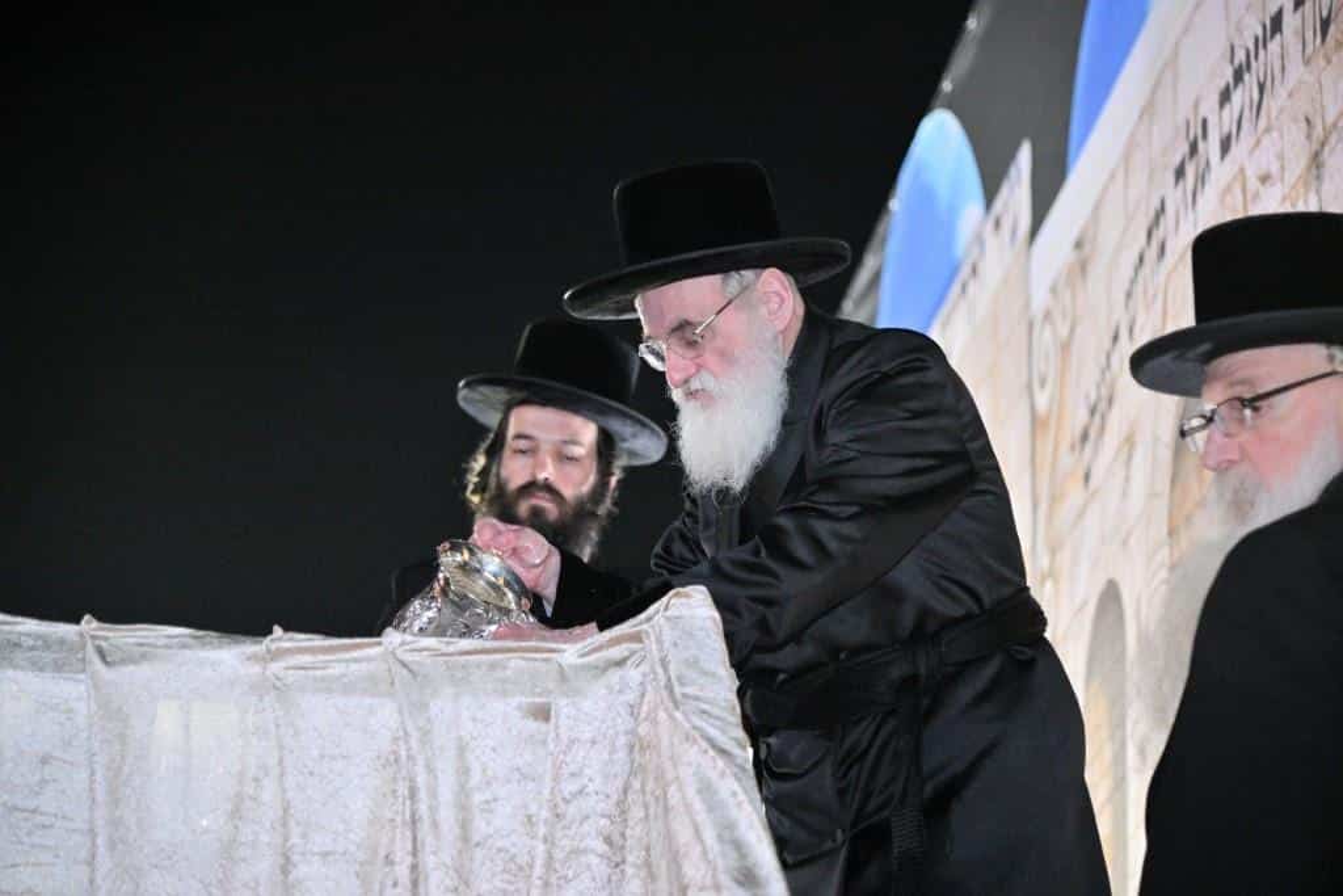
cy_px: 448
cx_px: 672
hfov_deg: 19.5
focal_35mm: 105
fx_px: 3917
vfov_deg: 13.0
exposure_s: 1/160
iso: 1600
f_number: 4
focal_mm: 105
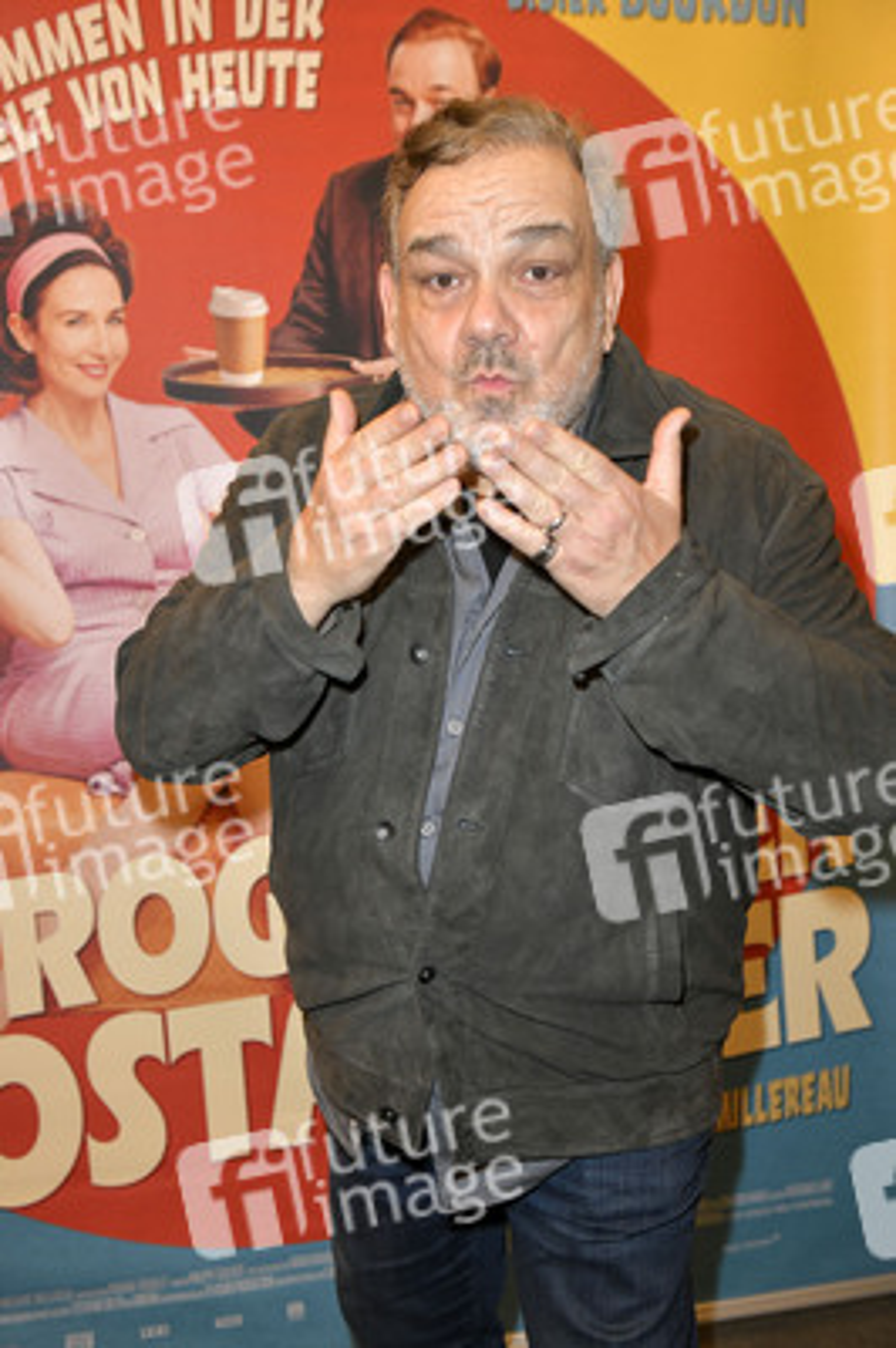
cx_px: 448
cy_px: 674
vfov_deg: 46.4
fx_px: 1571
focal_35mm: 42
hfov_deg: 31.8
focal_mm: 42
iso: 2000
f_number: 5
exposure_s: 1/125
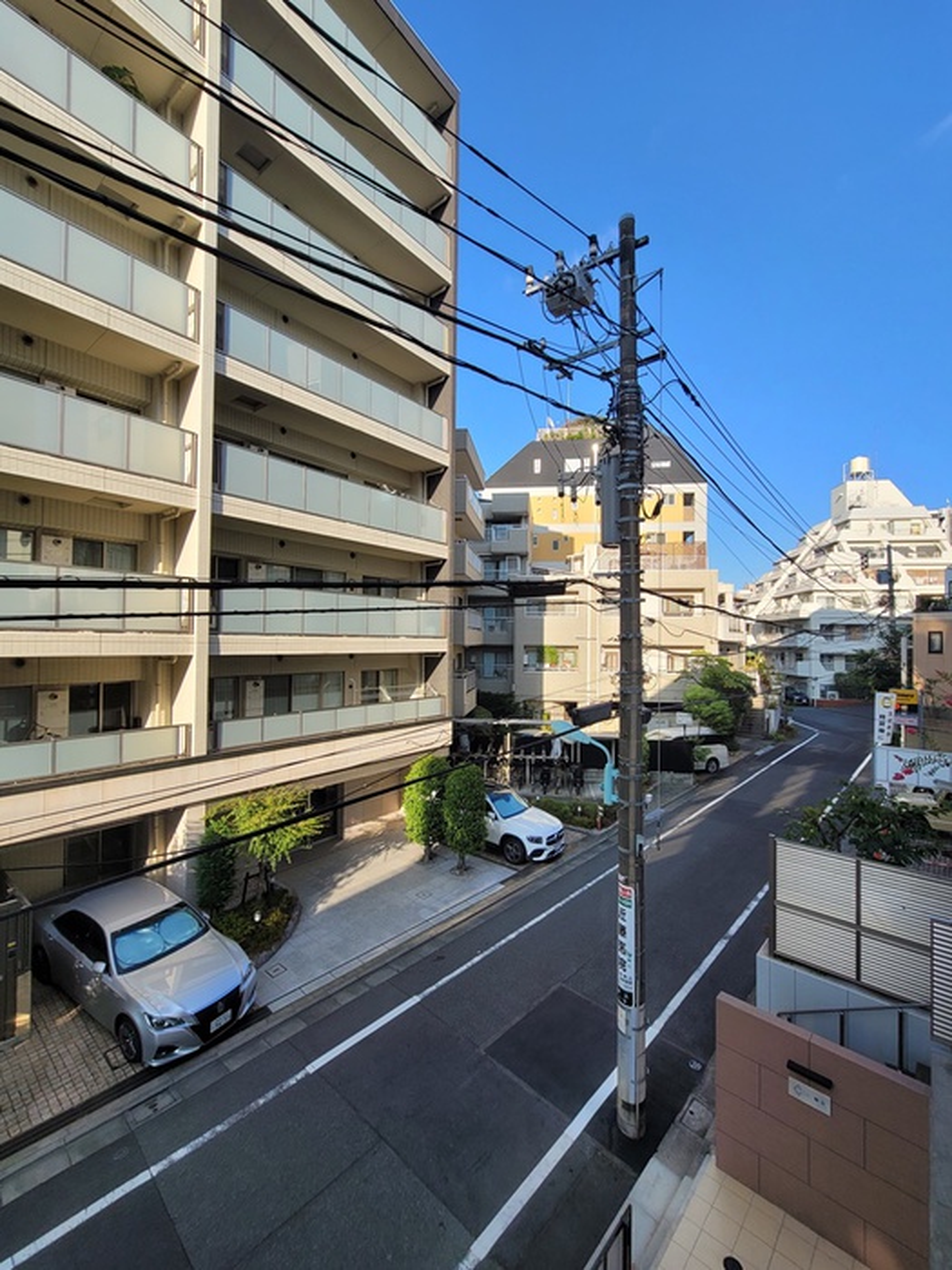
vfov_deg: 106.2
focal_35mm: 13
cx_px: 476
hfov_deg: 89.9
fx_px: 477
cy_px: 635
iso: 64
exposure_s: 1/825
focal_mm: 2.2
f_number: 2.2
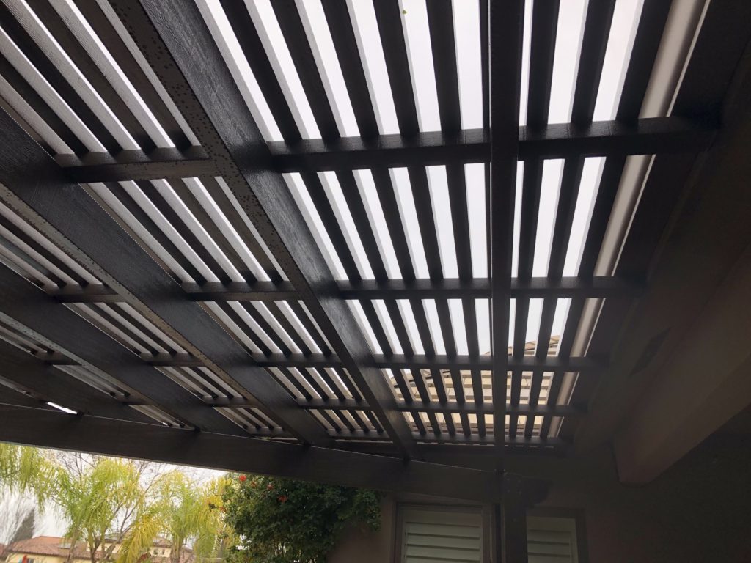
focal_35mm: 28
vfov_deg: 49.7
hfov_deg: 63.4
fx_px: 607
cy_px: 282
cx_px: 376
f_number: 1.8
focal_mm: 3.99
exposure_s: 1/213
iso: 20
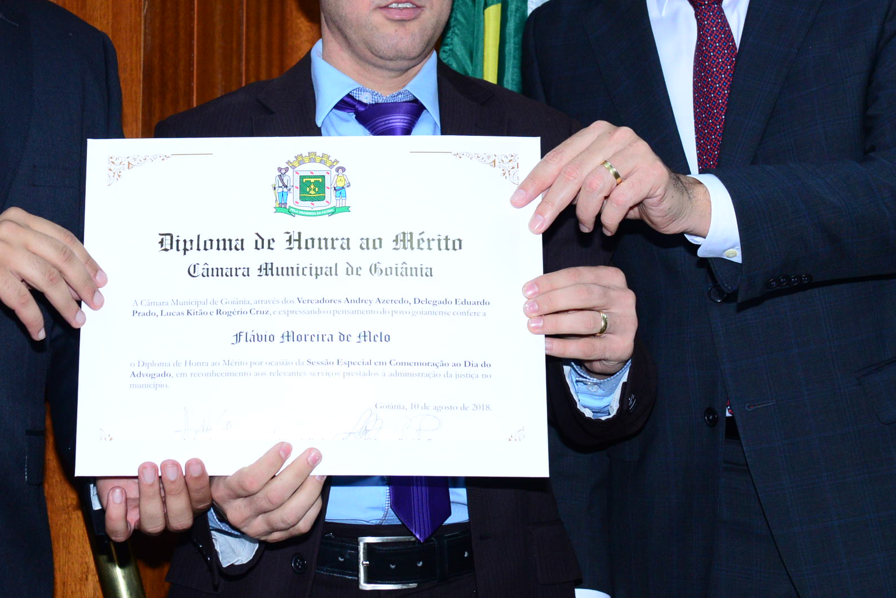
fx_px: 2639
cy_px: 116
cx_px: 293
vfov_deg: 12.9
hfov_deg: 19.2
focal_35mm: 106
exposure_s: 1/125
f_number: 5.6
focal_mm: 56
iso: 2000
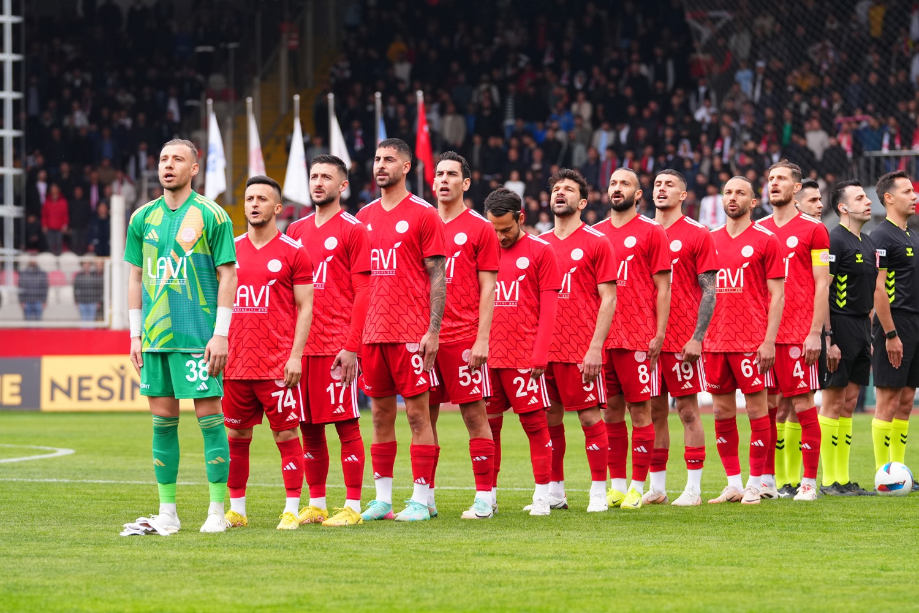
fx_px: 5360
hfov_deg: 9.8
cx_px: 460
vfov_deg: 6.5
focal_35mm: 210
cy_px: 306
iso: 640
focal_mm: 140
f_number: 3.5
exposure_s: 1/640
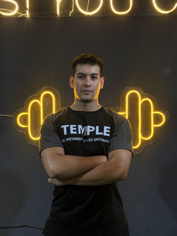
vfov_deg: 39.7
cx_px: 88
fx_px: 327
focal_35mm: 48
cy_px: 118
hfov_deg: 30.3
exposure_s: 1/33
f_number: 1.78
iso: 200
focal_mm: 6.76
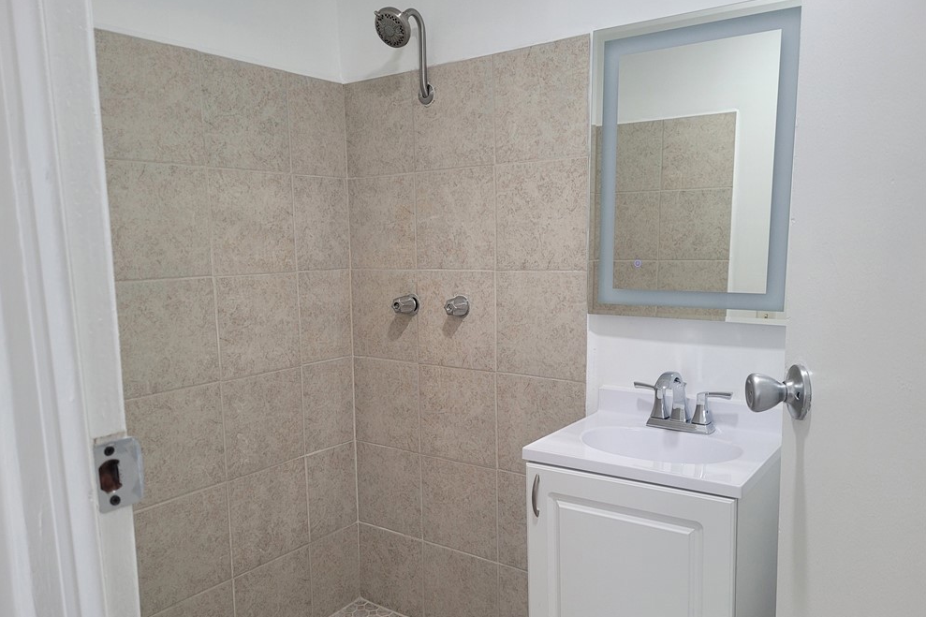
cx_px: 448
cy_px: 339
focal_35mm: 28
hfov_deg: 65.5
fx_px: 720
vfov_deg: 46.3
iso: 200
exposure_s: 1/120
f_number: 1.8
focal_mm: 5.4
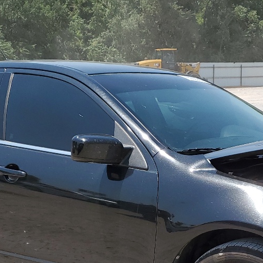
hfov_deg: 23.6
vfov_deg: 23.2
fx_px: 627
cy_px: 228
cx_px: 164
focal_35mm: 73
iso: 50
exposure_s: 1/3333
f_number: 1.5
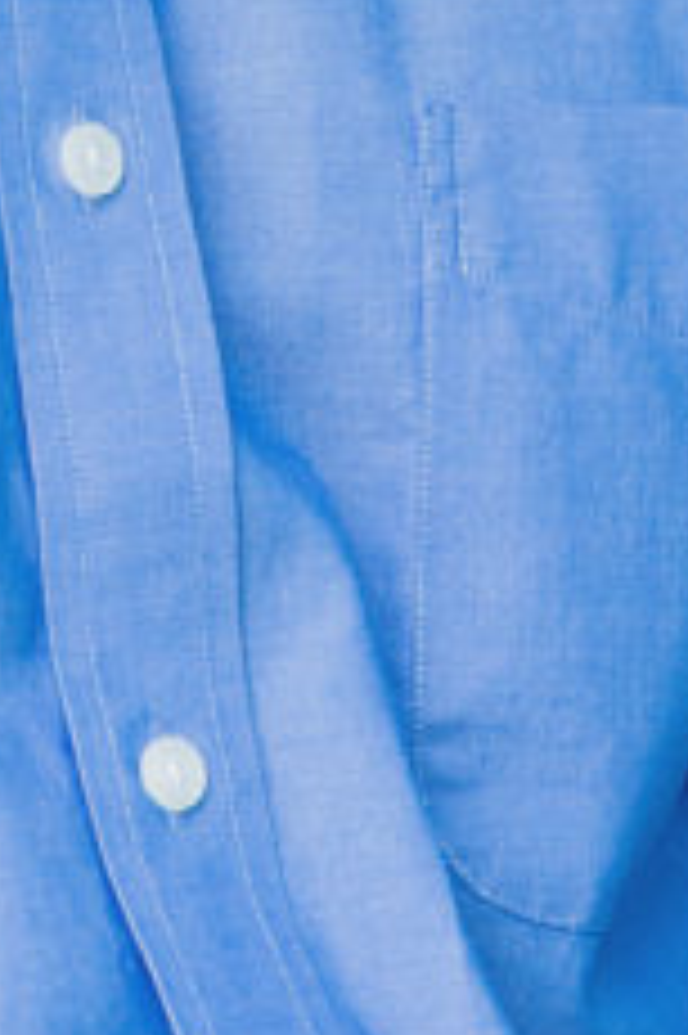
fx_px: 22995
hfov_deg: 1.7
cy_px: -598
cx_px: -263
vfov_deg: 2.6
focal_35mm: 801
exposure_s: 1/200
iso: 800
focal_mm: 180
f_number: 5.6
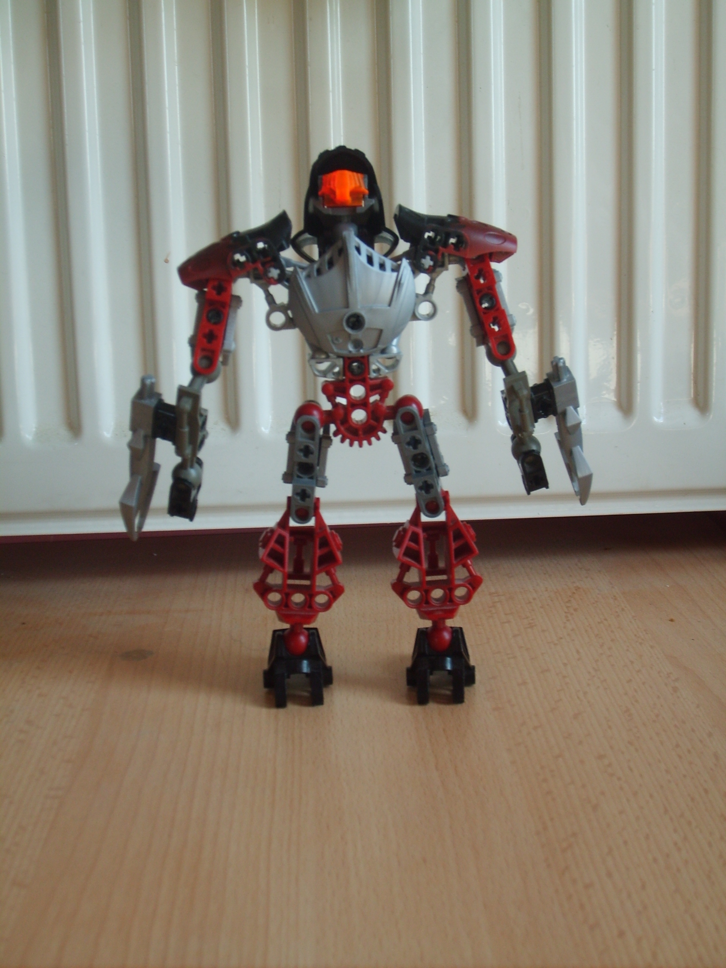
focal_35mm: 52
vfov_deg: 36.8
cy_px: 484
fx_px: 1454
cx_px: 363
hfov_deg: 28.0
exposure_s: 1/45
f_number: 3.3
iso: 50
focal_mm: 8.7
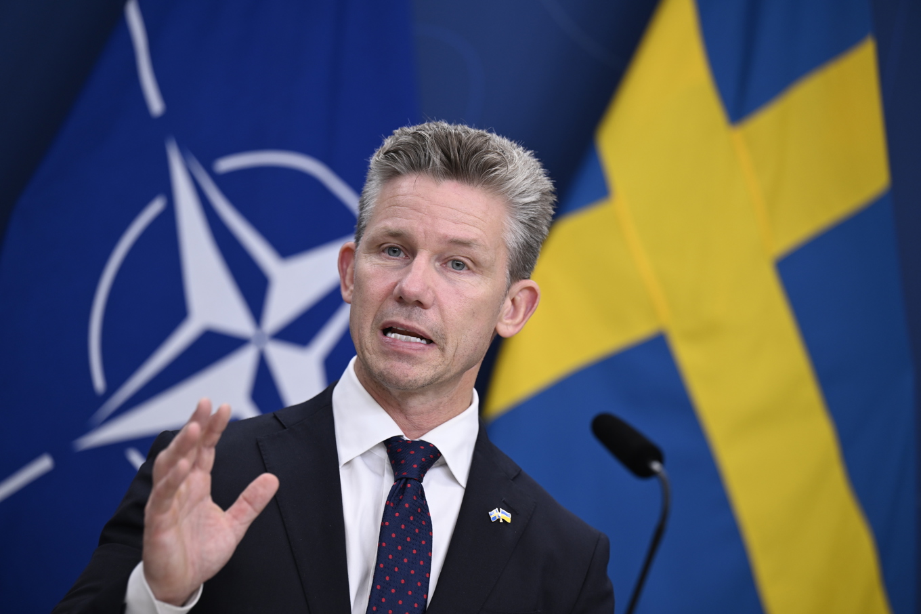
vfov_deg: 10.5
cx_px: 460
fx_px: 3325
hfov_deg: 15.8
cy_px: 307
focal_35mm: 130
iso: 500
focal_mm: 130
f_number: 2.8
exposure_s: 1/200
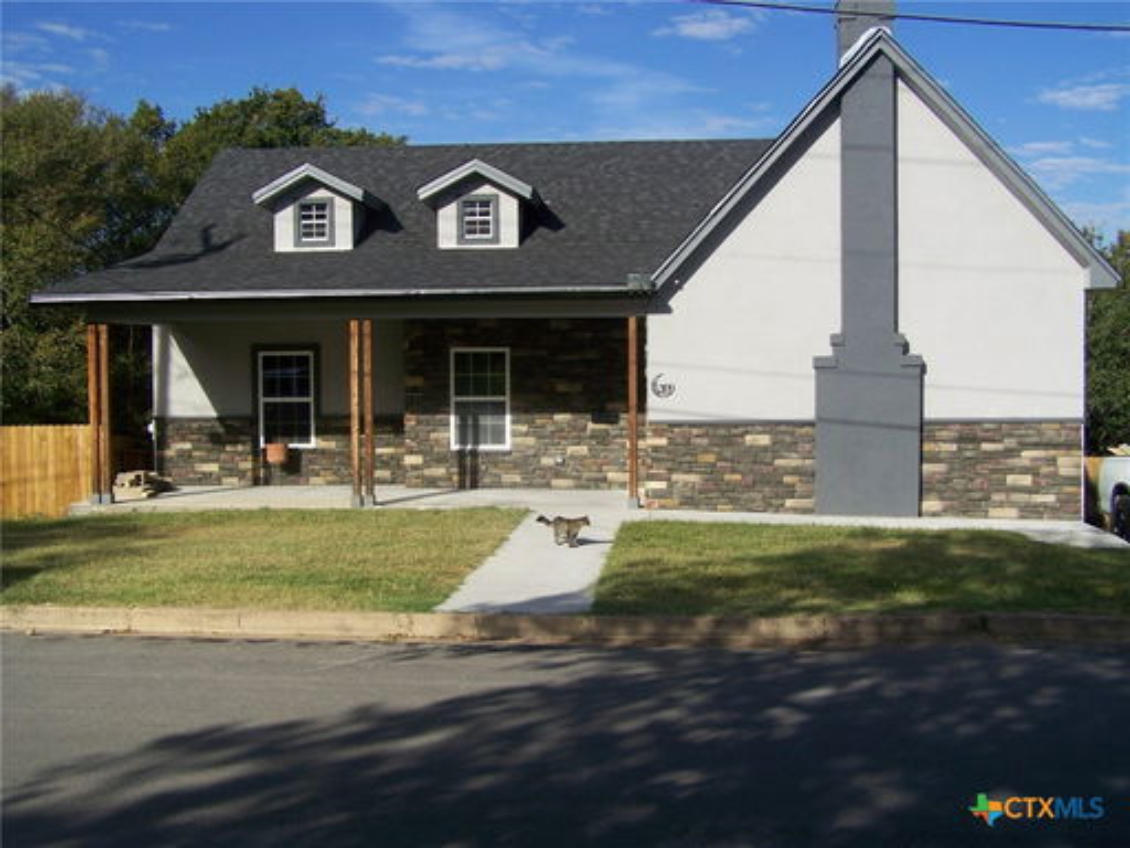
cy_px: 424
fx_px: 1240
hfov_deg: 49.0
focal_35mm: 38
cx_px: 565
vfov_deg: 37.7
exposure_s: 1/640
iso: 64
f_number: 4
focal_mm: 6.3
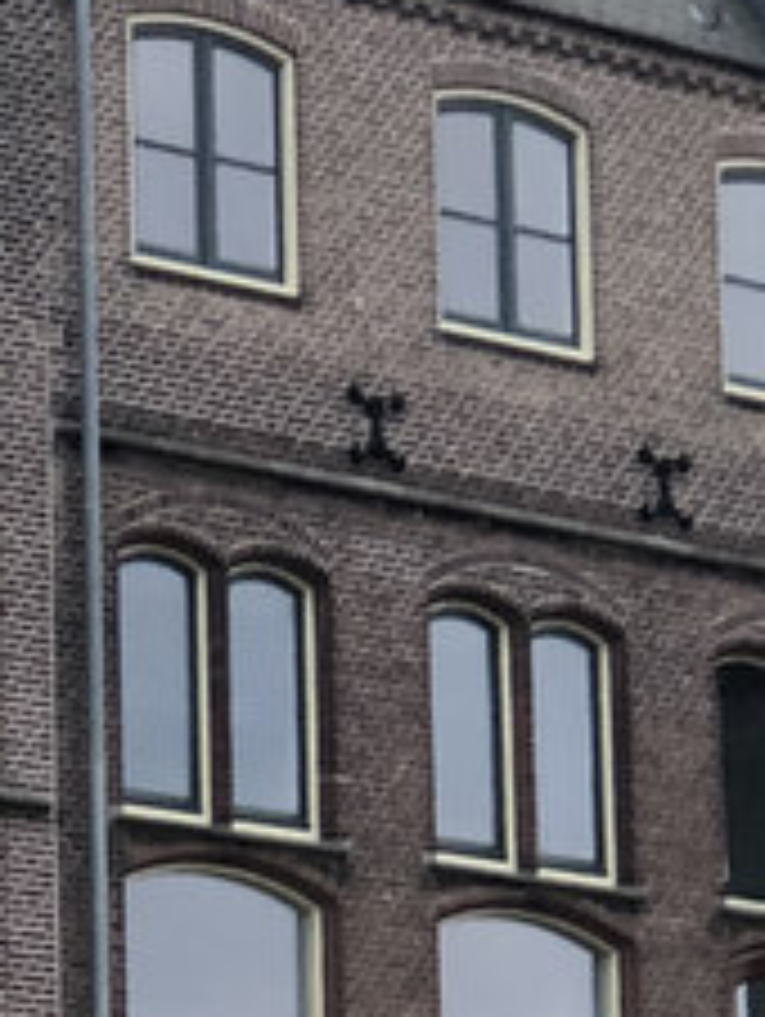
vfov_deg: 8.4
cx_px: 144
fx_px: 6912
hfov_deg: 6.3
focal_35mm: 235
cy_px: 1058
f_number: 2.8
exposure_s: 1/100
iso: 160
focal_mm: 6.6
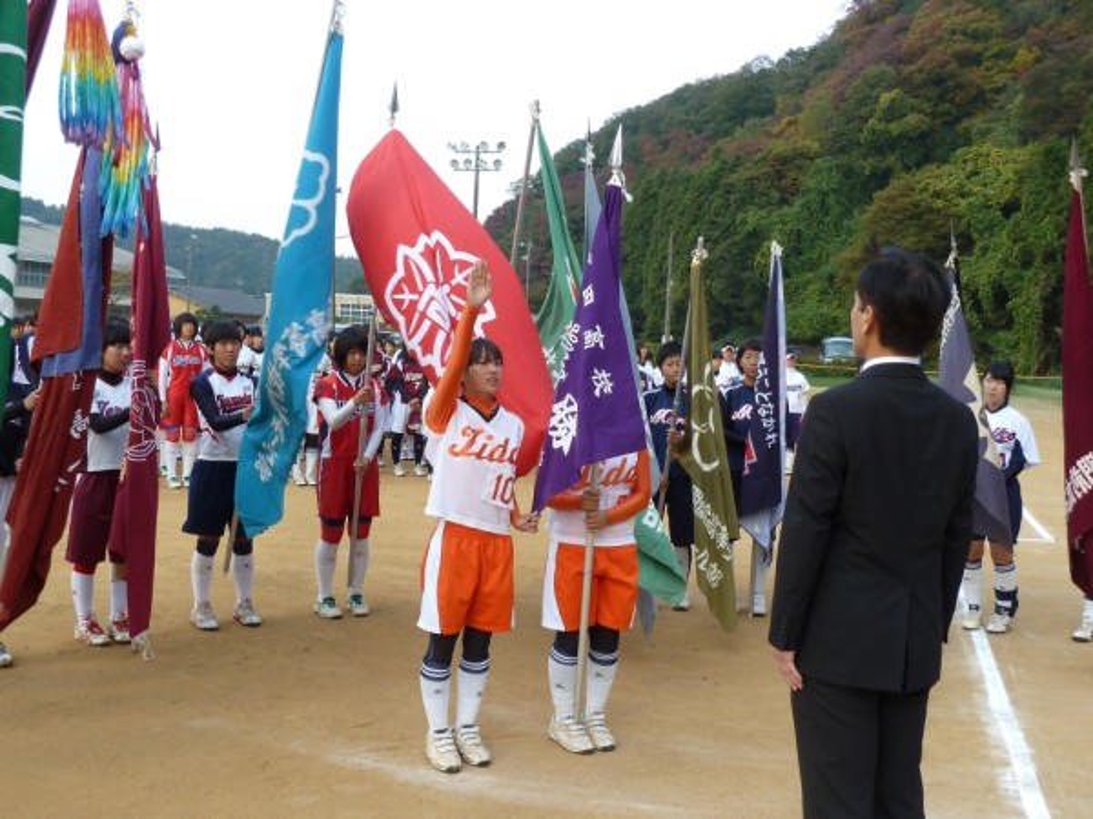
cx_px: 546
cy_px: 410
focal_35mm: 40
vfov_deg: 36.0
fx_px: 1263
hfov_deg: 46.8
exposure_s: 1/125
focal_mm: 6.5
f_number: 4
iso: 80
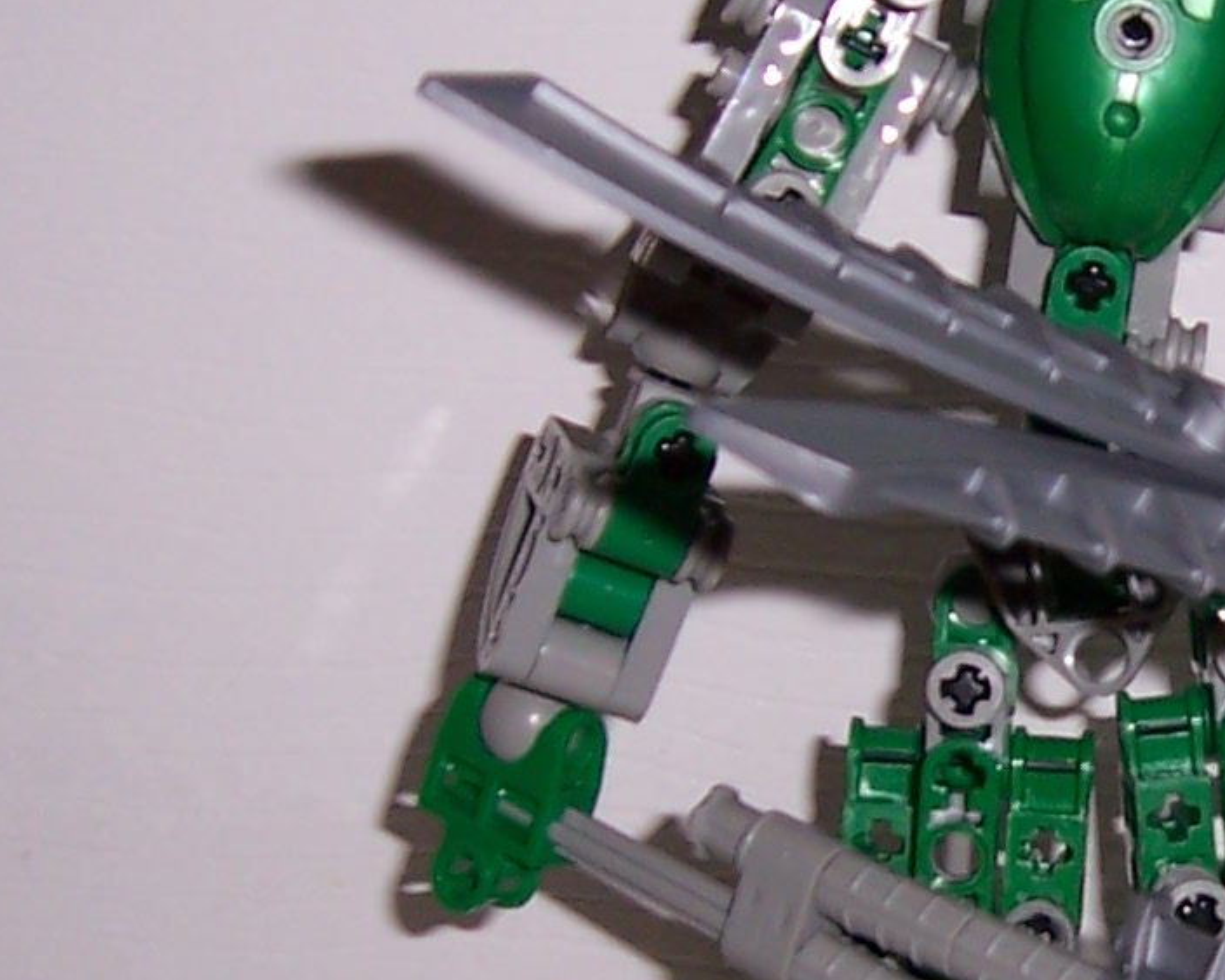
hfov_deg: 16.4
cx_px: 1246
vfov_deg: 13.4
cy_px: 663
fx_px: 4169
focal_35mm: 115
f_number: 3
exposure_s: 1/60
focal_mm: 6
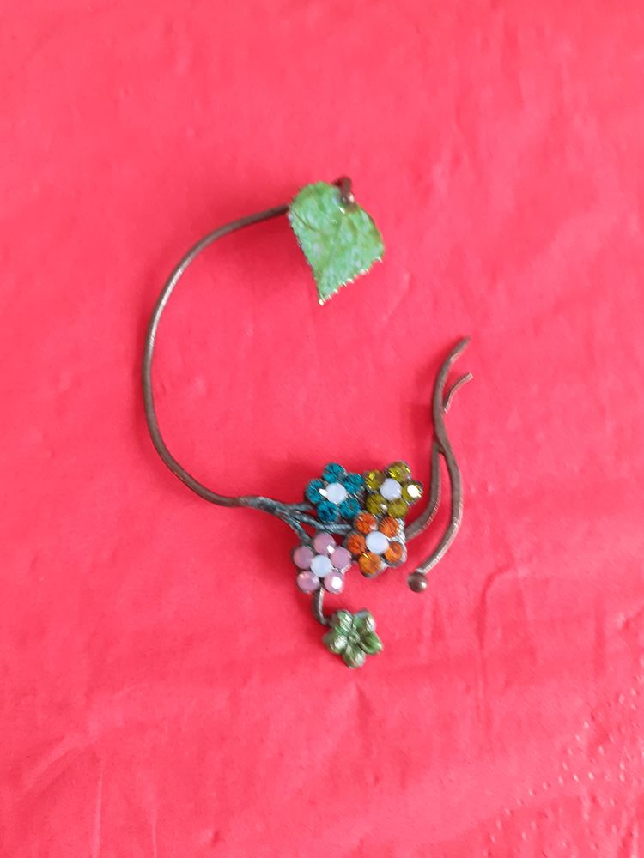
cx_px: 322
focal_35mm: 27
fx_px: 670
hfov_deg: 51.4
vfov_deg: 65.3
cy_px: 429
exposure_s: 1/50
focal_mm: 3.6
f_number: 1.9
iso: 200
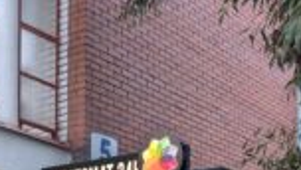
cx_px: 99
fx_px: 703
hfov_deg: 24.0
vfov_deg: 11.9
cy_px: 366
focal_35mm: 88
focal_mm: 6.9
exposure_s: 1/37.7
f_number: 1.68
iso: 37
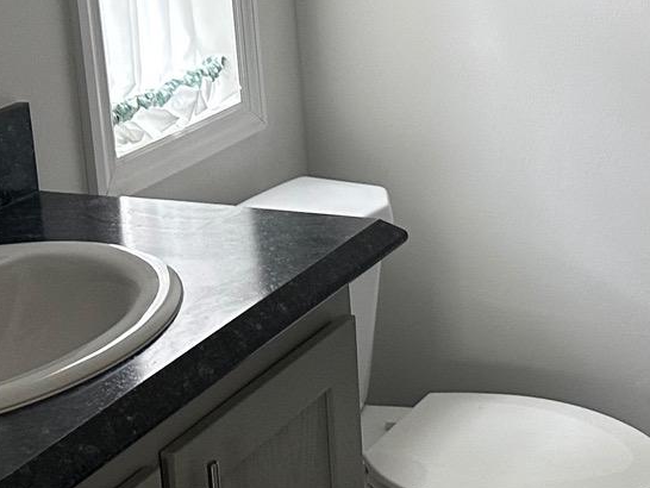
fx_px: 1691
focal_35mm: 90
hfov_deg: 21.2
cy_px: 93
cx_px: 602
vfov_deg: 16.3
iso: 320
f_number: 1.78
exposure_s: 1/60
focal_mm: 6.86
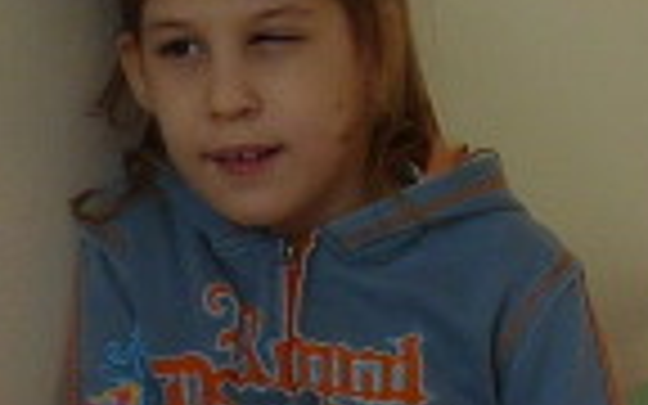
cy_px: 513
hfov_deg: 9.2
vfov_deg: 5.8
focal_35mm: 226
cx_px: 644
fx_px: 3991
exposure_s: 1/160
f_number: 4
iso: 100
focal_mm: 4.8
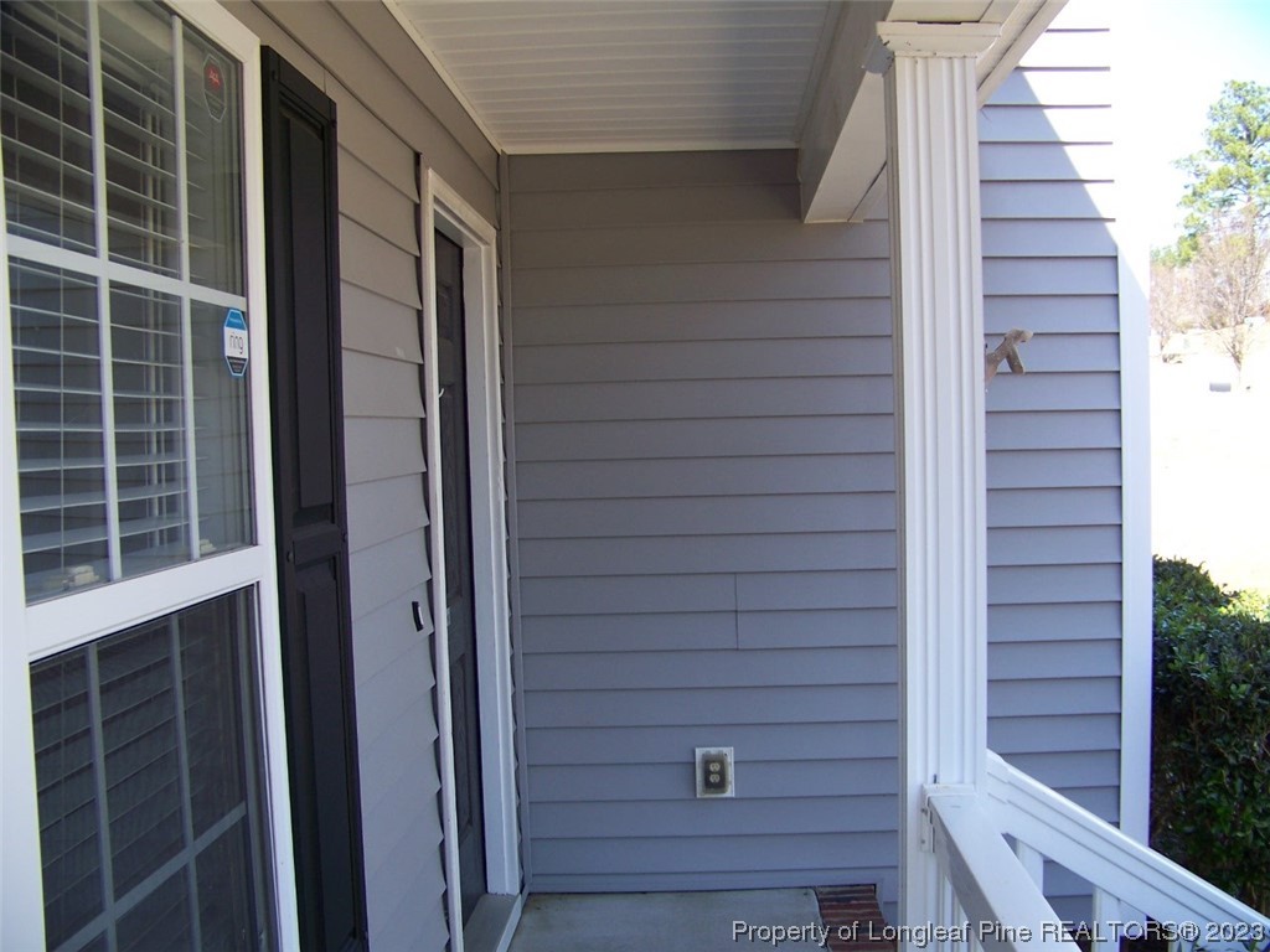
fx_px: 1321
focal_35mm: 36
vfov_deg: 39.7
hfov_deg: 51.4
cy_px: 476
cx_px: 635
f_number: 2.8
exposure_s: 1/160
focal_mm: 5.85
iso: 64
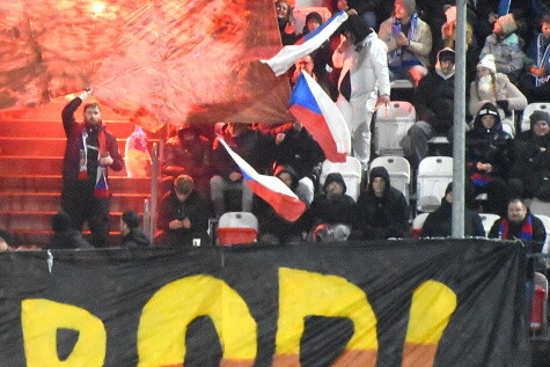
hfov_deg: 2.8
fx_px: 11400
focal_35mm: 746
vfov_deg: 1.8
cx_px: 160
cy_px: 147
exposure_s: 1/1250
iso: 12800
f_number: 5.6
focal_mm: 250
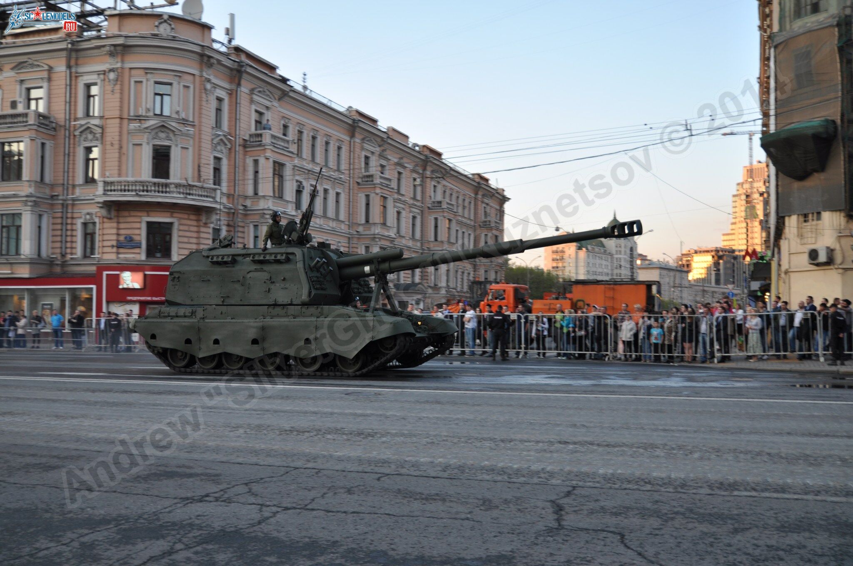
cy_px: 283
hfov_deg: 53.2
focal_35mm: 36
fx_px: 852
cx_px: 426
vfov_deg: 36.8
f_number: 2.8
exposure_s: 1/160
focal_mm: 24
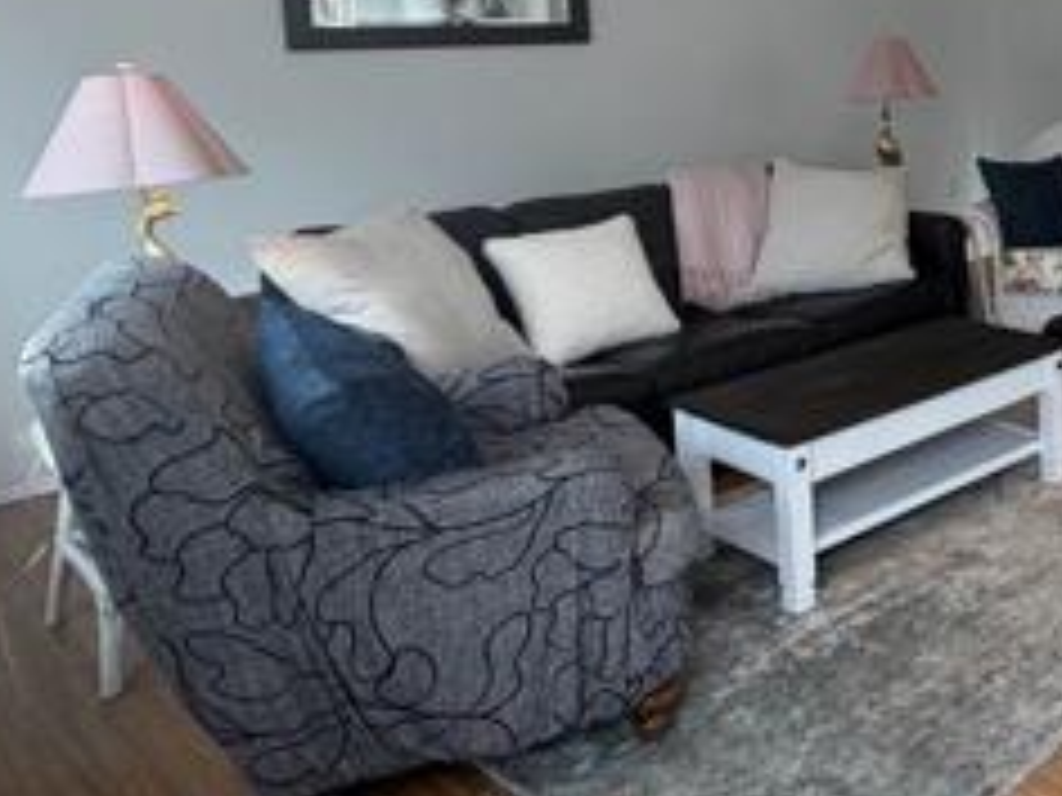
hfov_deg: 41.7
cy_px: 153
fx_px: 1166
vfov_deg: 36.4
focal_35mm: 38
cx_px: 1089
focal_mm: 2.22
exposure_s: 1/120
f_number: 2.2
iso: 125
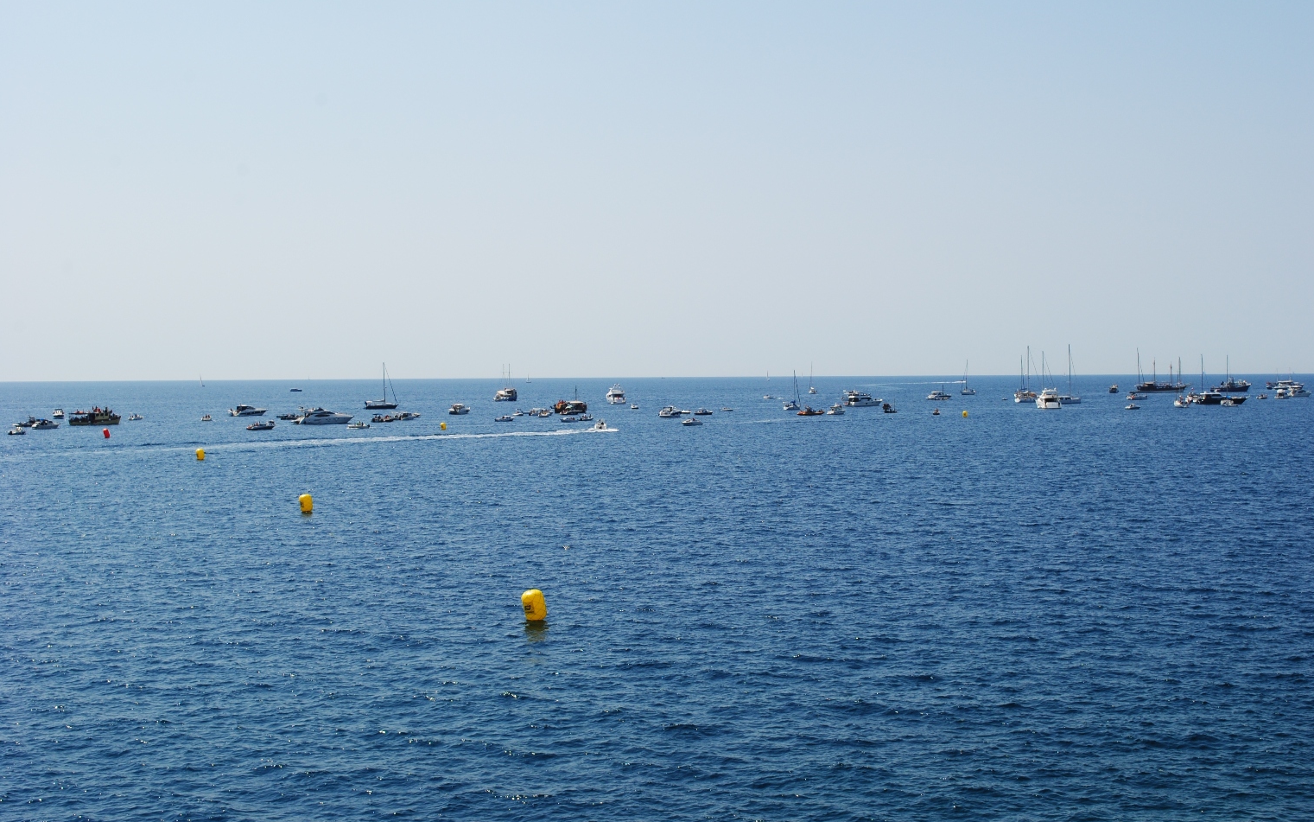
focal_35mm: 53
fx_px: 1898
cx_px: 664
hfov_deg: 38.2
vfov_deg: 24.4
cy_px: 388
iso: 100
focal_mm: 34
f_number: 10
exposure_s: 1/320
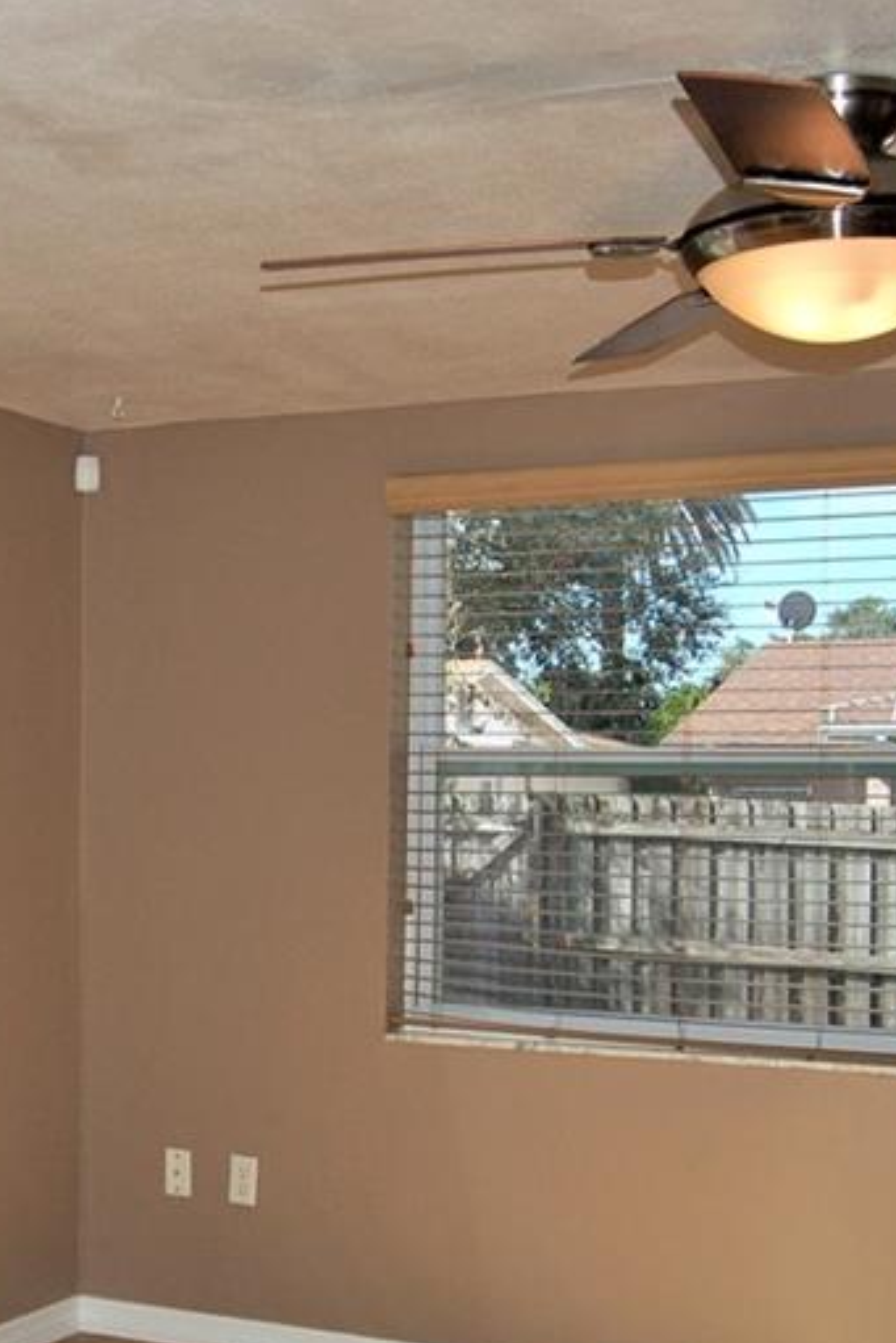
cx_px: 134
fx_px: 2014
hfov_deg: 24.5
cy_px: 846
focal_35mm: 54
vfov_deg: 36.6
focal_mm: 18
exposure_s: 1/500
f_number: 5.6
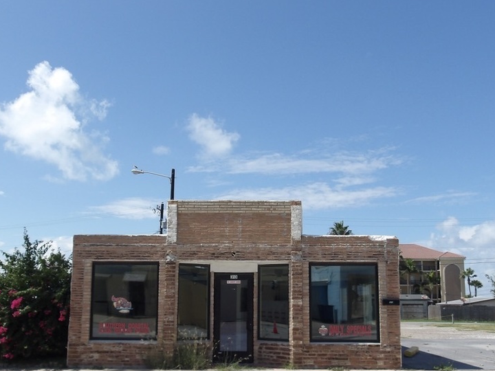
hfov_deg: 51.3
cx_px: 234
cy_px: 234
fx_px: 515
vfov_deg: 39.4
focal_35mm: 36
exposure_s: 1/121
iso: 100
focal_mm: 4.9
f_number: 10.4
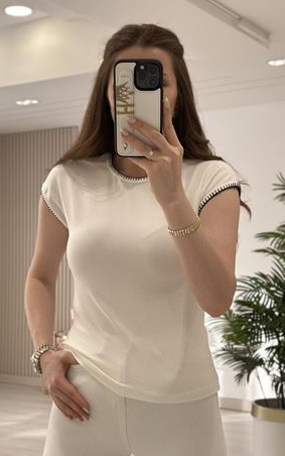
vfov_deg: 33.9
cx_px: 128
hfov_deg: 21.7
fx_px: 745
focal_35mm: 60
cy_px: 258
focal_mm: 6.86
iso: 80
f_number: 1.78
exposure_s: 1/401
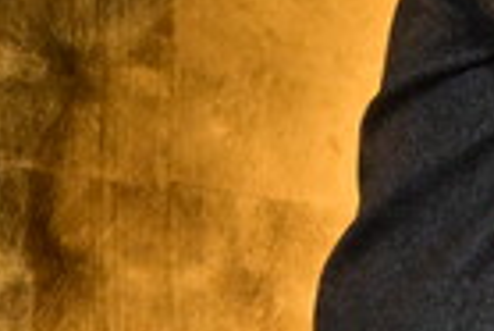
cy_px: 379
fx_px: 8297
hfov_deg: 3.3
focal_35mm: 604
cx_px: 1461
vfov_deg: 2.3
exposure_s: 1/200
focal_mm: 84
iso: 4000
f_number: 6.3
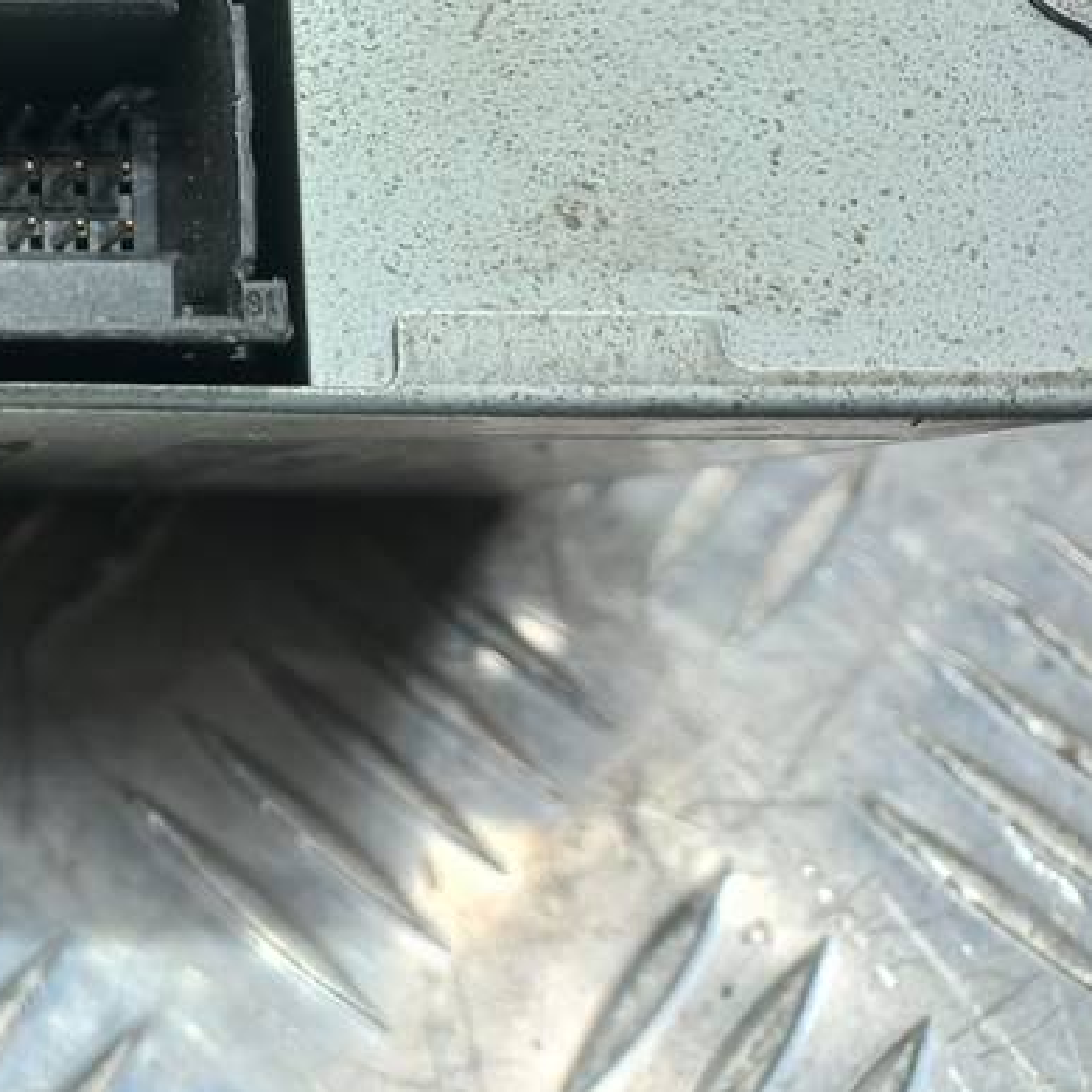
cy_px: 132
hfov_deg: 25.6
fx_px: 2070
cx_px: -311
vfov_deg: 28.5
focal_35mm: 58
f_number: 1.8
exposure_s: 1/50
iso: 40
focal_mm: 4.6
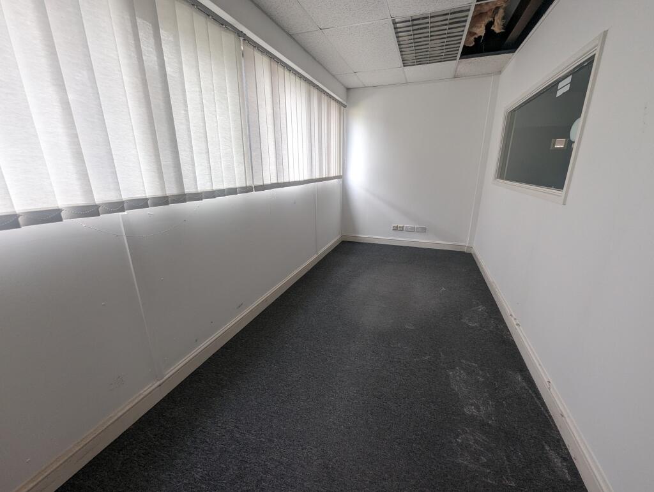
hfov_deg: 106.1
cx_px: 327
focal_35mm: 13
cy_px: 246
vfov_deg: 90.1
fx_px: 246
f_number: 2.2
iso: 59
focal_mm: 1.95
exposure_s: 1/72.6
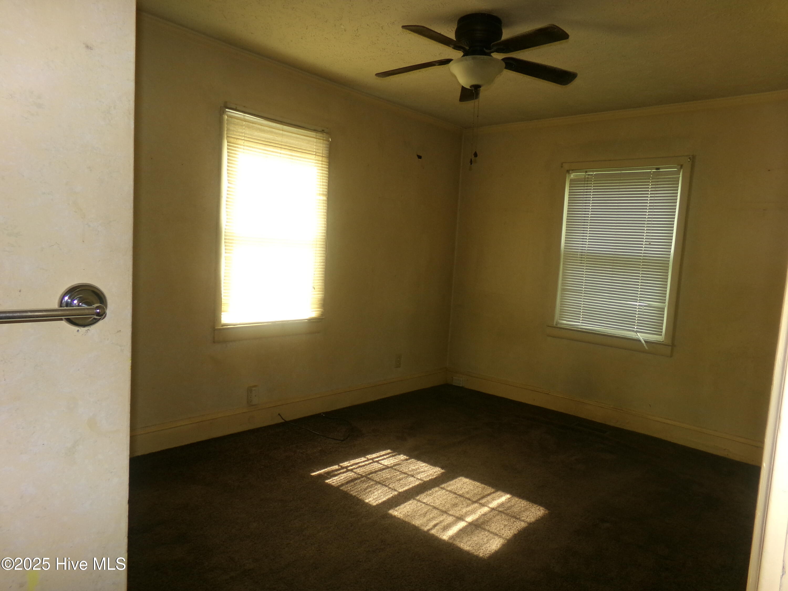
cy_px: 296
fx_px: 546
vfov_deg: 56.8
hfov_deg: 71.6
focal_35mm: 24
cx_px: 394
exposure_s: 1/34
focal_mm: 4.3
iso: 200
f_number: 3.7
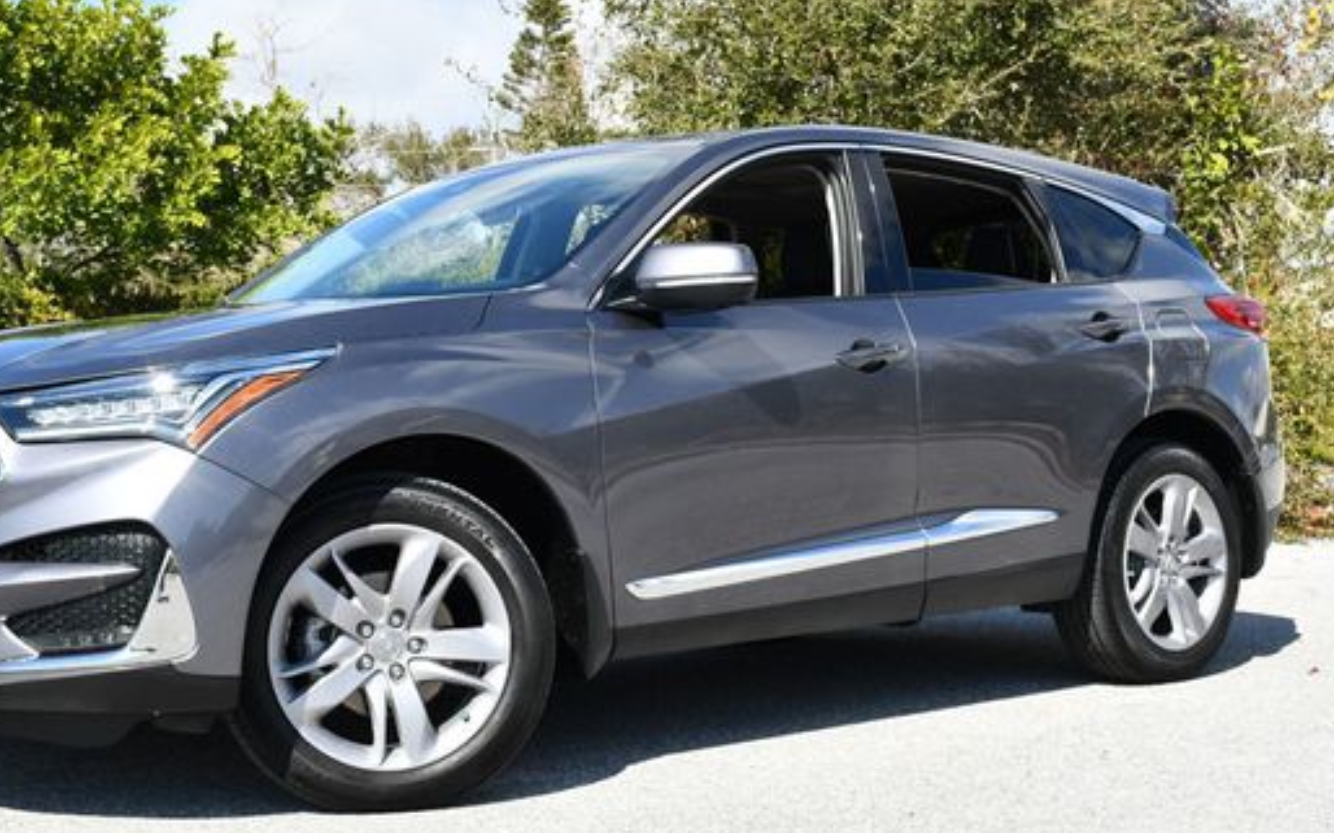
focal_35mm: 61
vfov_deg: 21.3
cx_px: 522
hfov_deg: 33.4
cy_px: 366
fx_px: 2217
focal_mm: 24
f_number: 8
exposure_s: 1/250
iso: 125
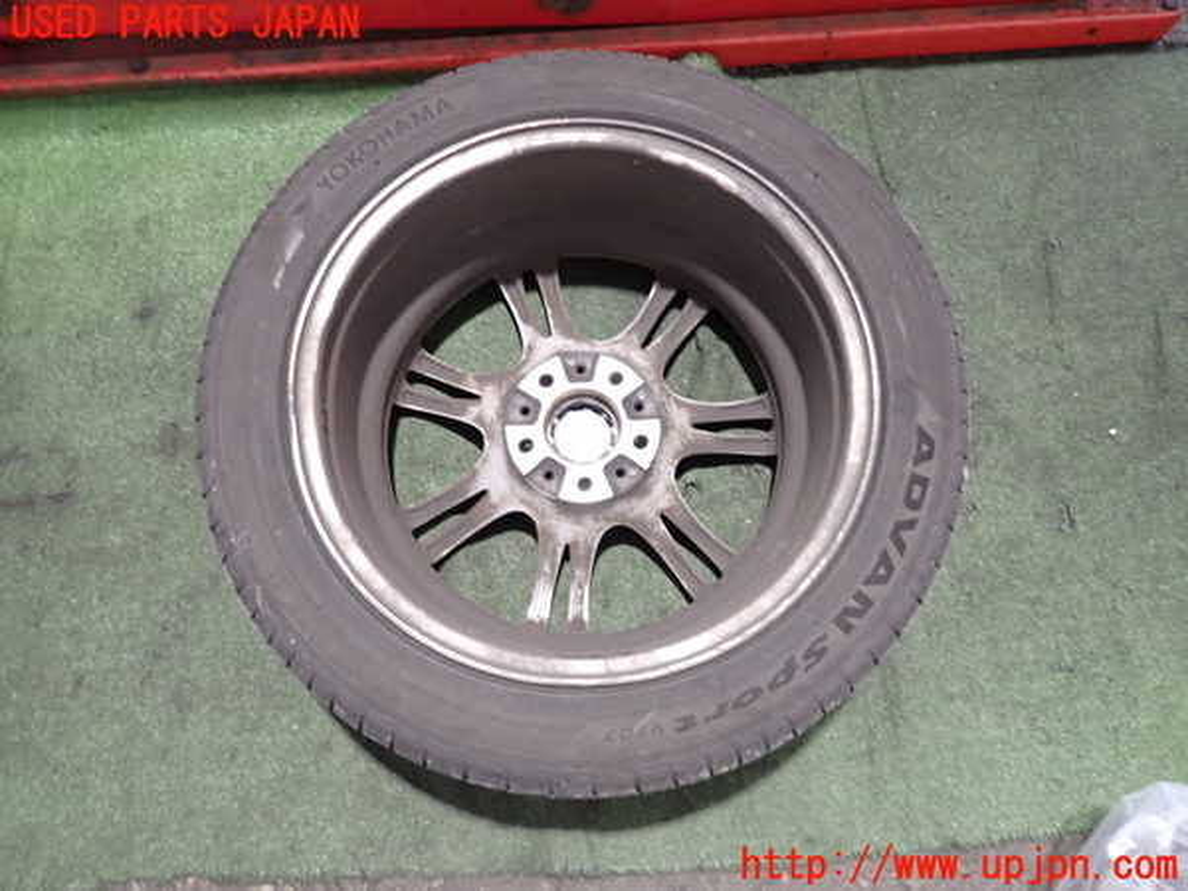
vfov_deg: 54.9
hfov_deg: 69.4
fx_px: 858
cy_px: 446
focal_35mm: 25
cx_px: 594
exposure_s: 1/25
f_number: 2
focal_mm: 4.5
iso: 800
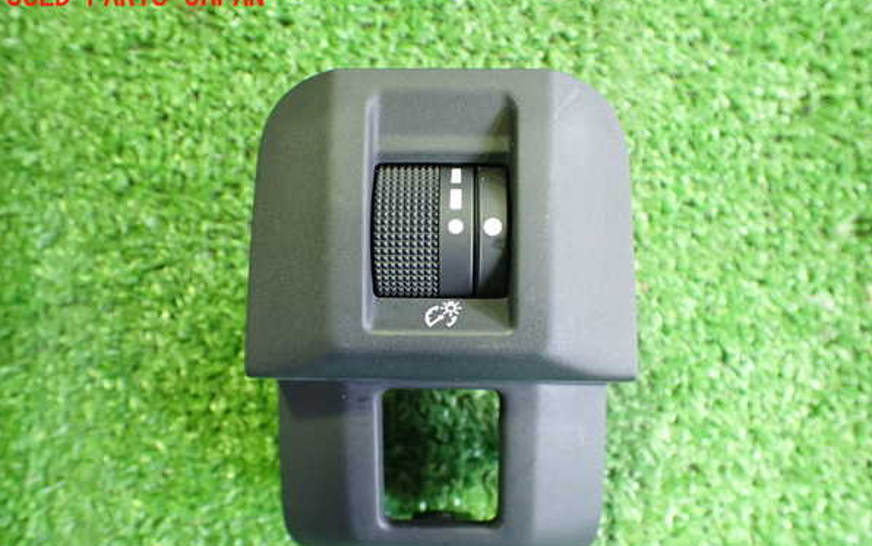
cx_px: 437
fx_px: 761
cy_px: 307
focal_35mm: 32
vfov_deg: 39.4
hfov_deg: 59.6
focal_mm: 5.4
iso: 800
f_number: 2.3
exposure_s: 1/30
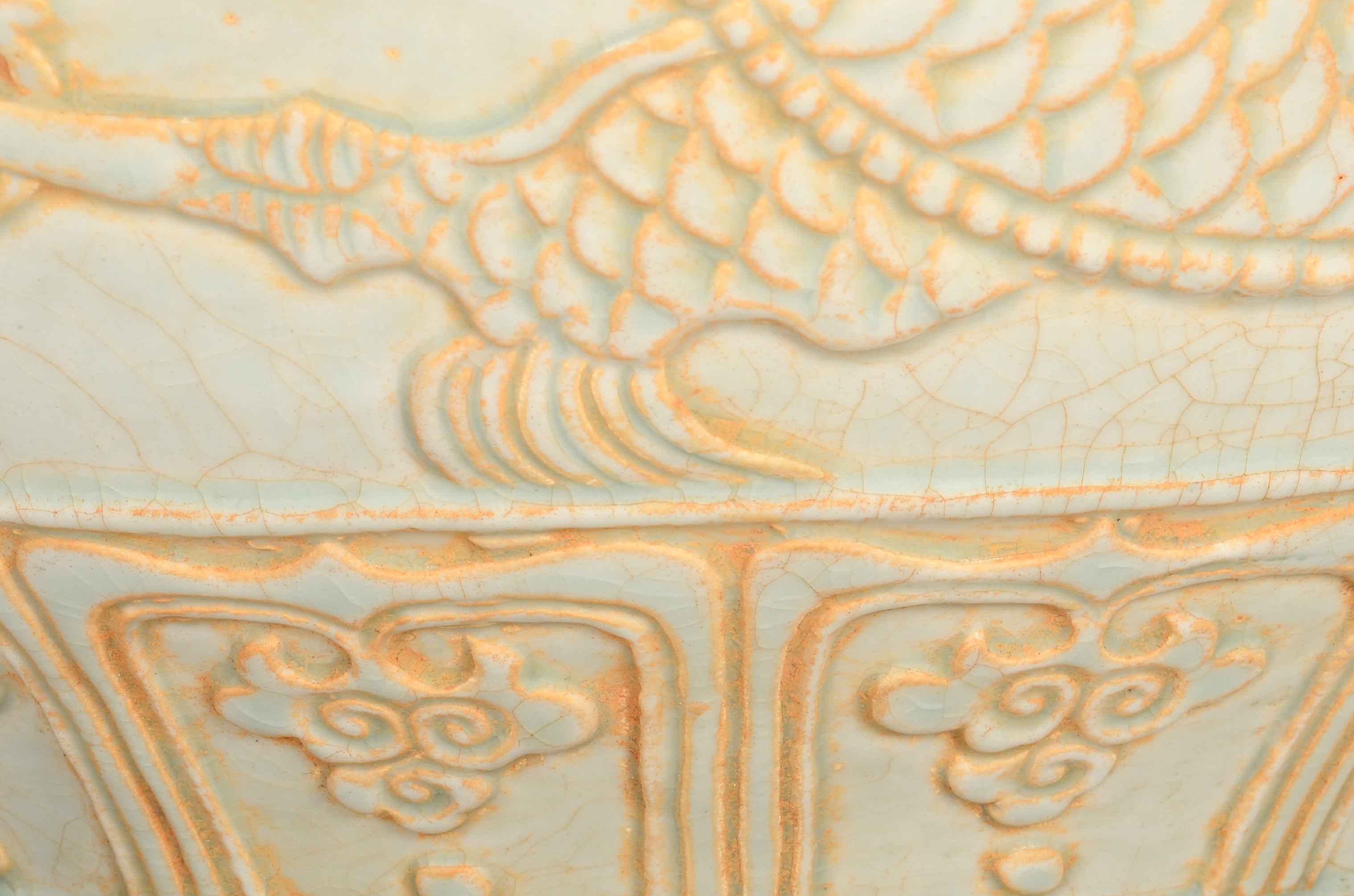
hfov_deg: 15.4
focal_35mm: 134
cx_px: 656
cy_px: 555
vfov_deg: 10.2
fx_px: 5022
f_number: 18
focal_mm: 55
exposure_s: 1/160
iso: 100
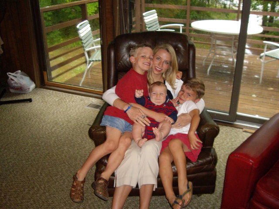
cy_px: 104
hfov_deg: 49.0
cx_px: 140
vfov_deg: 37.7
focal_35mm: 38
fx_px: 306
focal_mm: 6.2
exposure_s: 1/40
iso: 200
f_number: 2.7
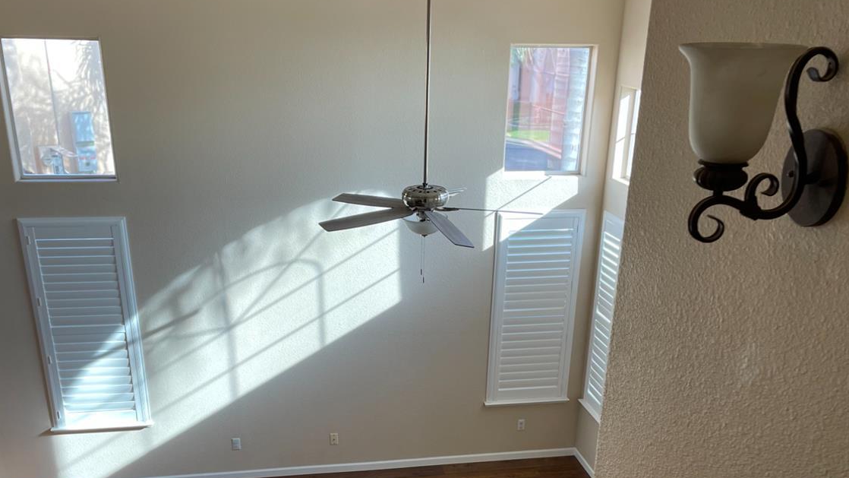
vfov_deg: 30.2
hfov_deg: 52.8
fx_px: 856
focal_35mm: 38
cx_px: 426
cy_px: 401
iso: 50
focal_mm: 4.2
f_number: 1.6
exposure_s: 1/120
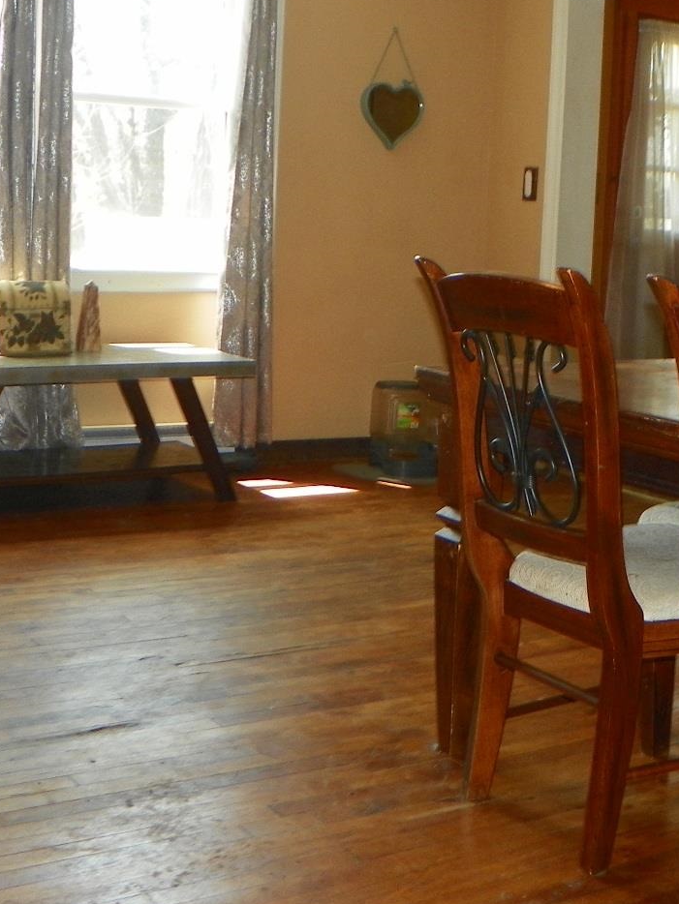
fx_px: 1490
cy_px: 295
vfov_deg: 33.5
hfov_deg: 25.1
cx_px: 567
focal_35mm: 57
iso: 64
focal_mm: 4.6
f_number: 2.8
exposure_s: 1/30
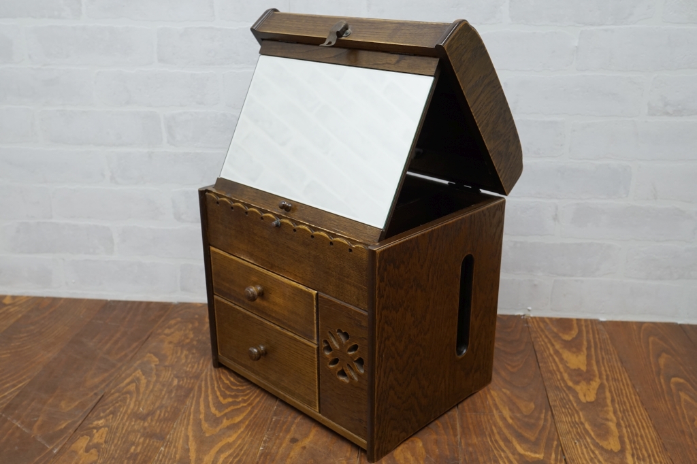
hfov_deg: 53.1
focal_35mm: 36
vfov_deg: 36.8
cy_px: 232
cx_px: 348
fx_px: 697
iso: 500
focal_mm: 24
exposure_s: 1/100
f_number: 4.5
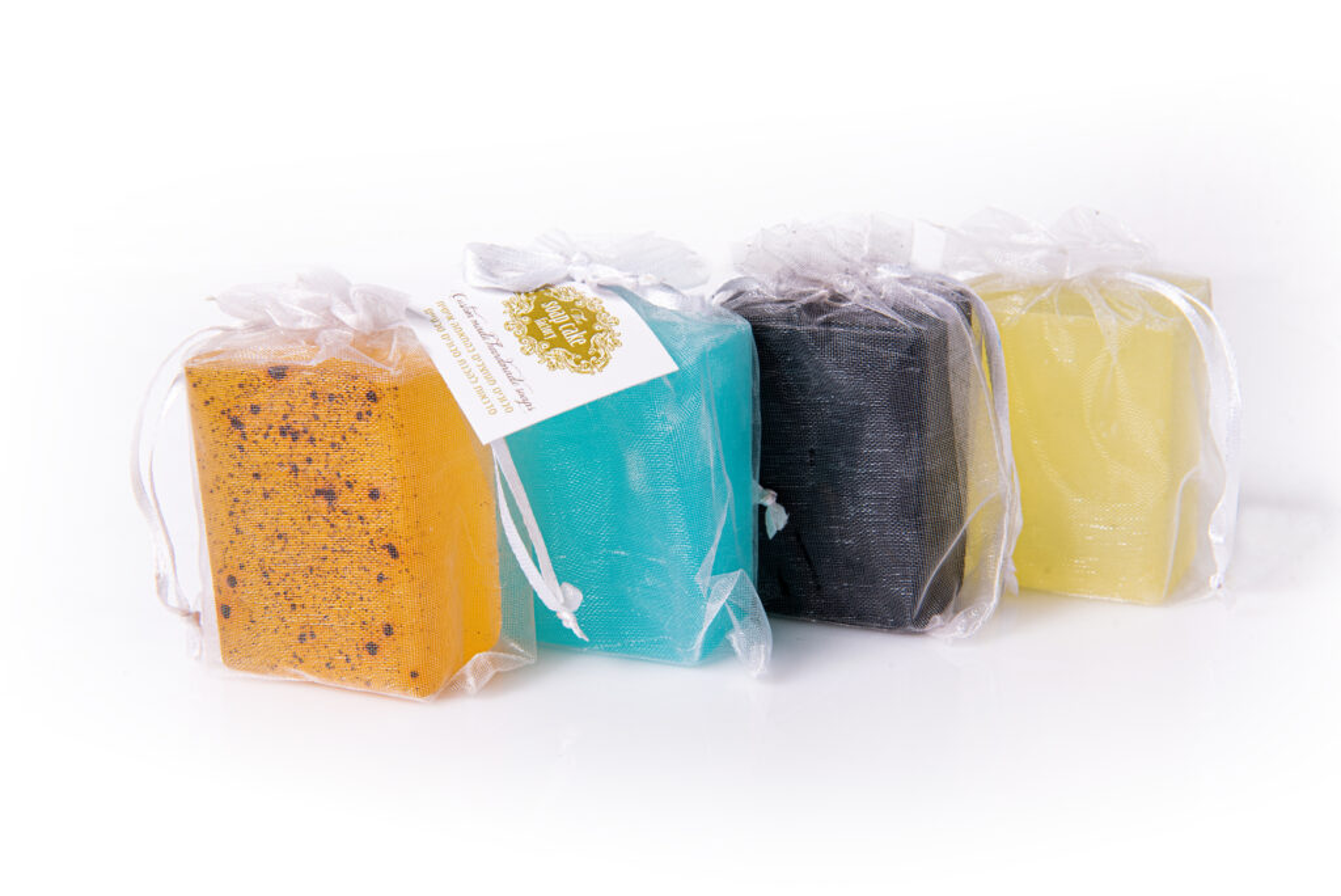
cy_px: 448
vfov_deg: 27.0
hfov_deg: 39.6
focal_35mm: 50
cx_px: 670
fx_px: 1863
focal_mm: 50
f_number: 14
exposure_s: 1/80
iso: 400
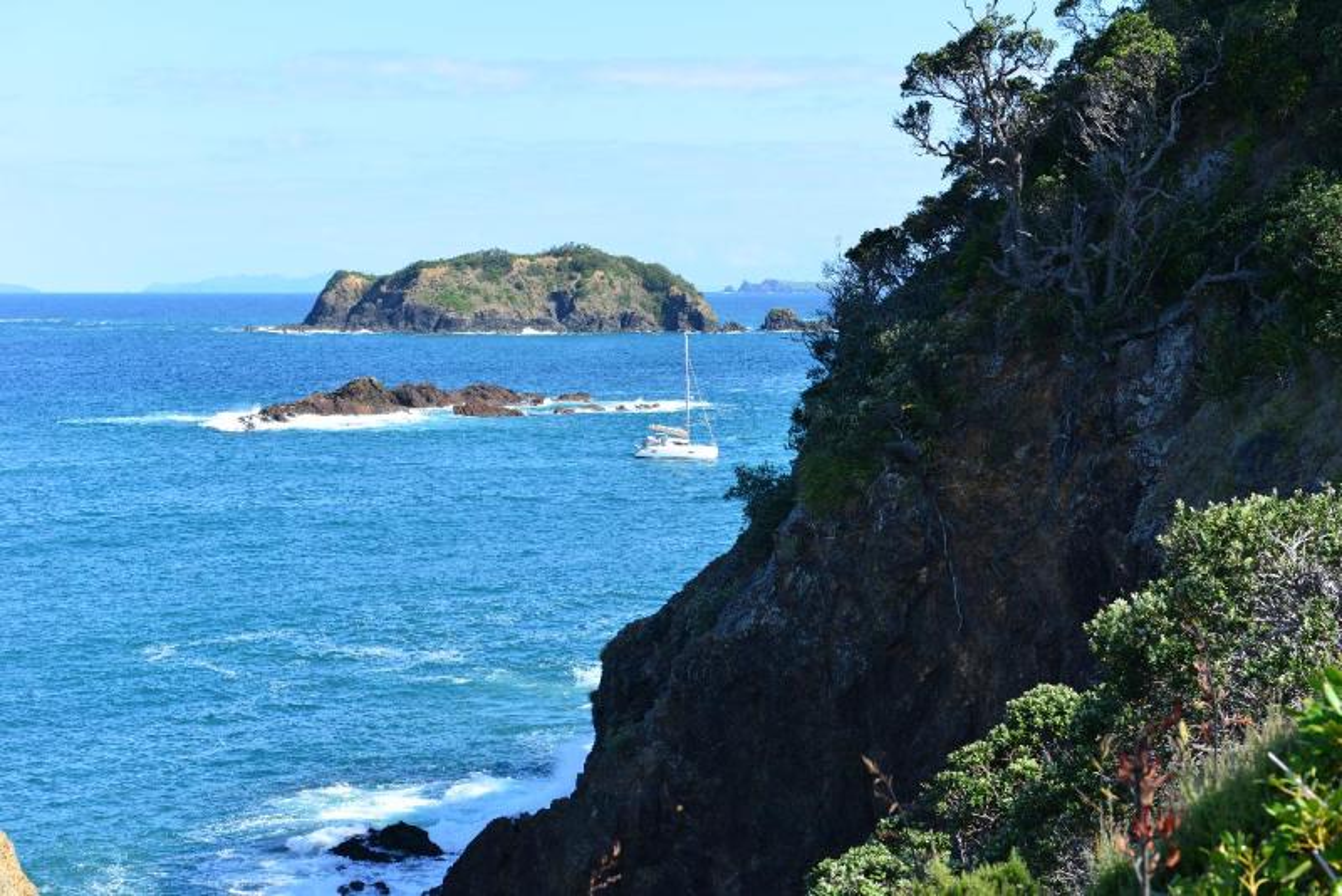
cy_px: 448
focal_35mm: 70
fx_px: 2610
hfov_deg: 28.8
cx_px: 671
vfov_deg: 19.5
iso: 250
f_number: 9
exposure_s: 1/320
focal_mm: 70
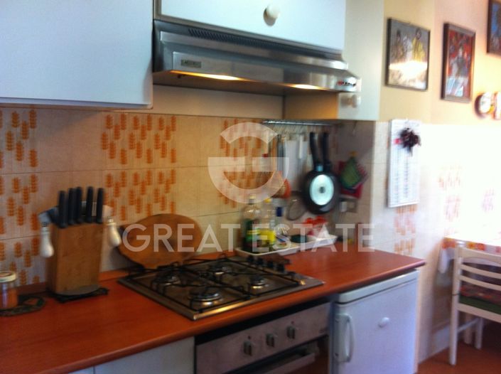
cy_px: 187
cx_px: 250
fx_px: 506
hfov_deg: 52.7
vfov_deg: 40.6
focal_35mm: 35
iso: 200
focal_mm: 3.85
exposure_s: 1/15
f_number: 2.8
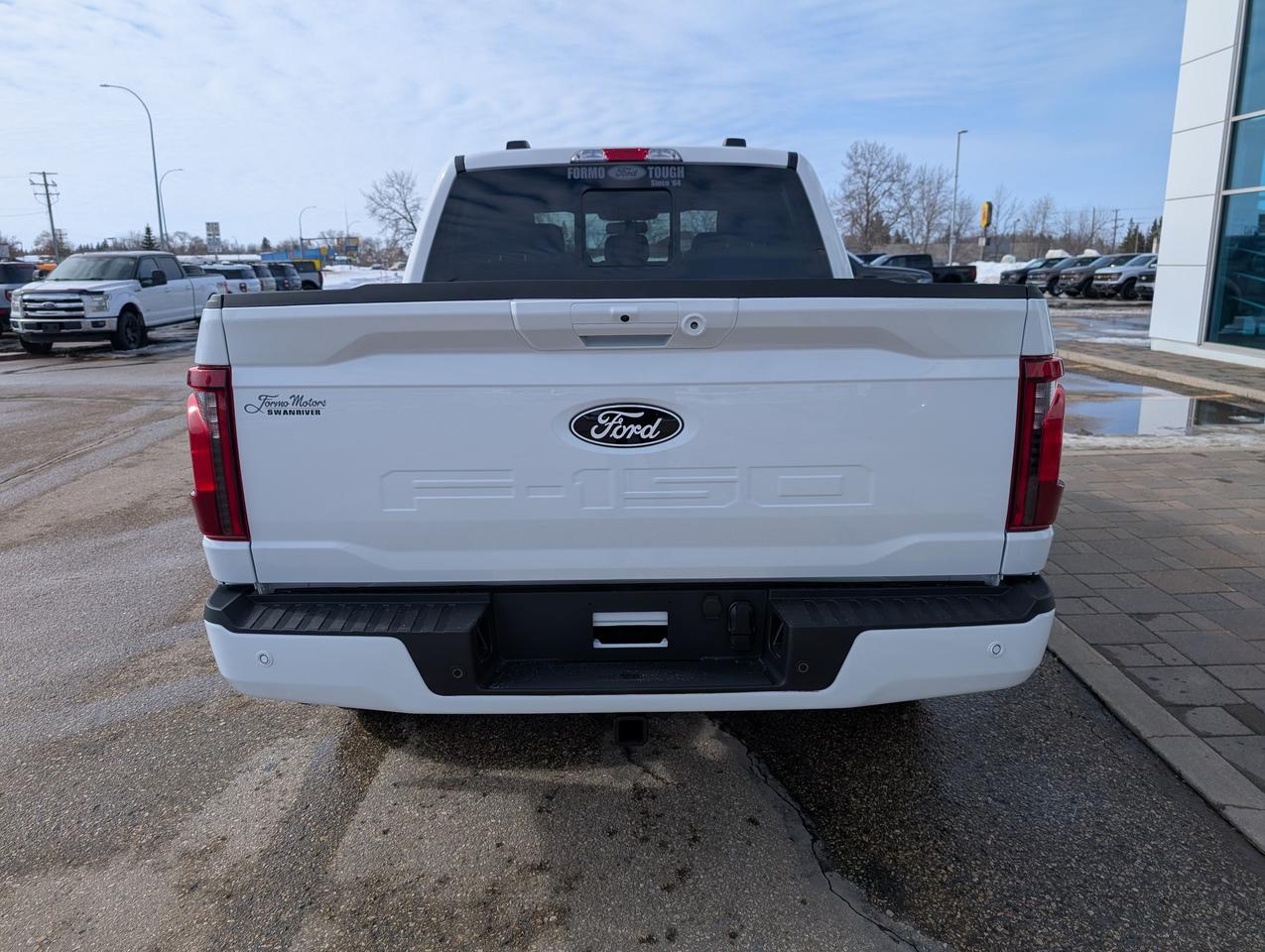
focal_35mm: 24
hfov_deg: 71.5
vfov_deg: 56.9
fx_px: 878
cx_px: 632
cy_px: 476
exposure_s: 1/2037
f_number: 1.68
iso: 22
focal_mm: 6.9
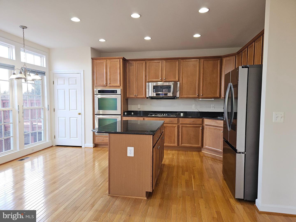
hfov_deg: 73.9
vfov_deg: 58.9
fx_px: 197
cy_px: 111
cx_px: 148
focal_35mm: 23
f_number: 1.7
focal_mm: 6.3
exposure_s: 1/60
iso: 80
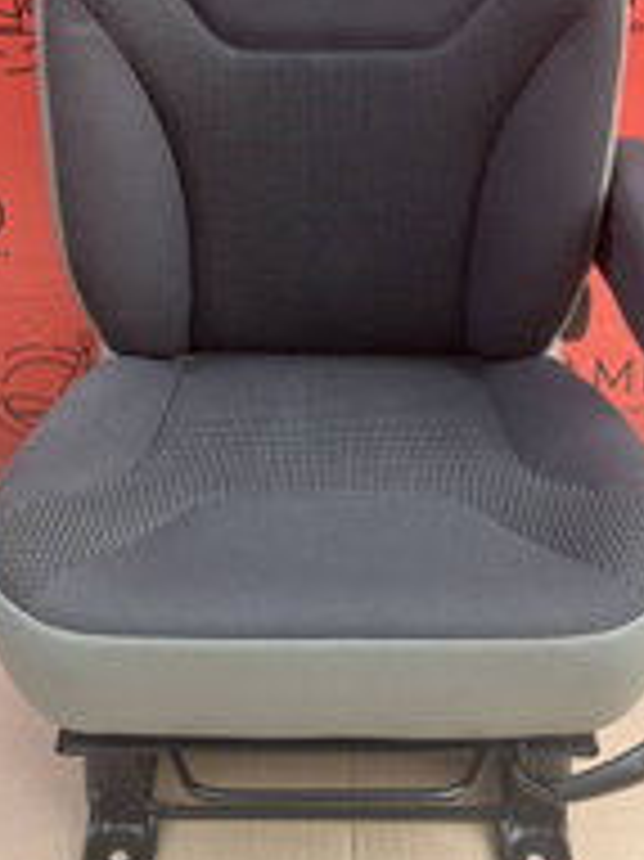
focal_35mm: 49
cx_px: 333
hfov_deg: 29.6
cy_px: 221
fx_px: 1217
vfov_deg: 38.0
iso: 50
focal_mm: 5.1
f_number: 1.6
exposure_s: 1/121
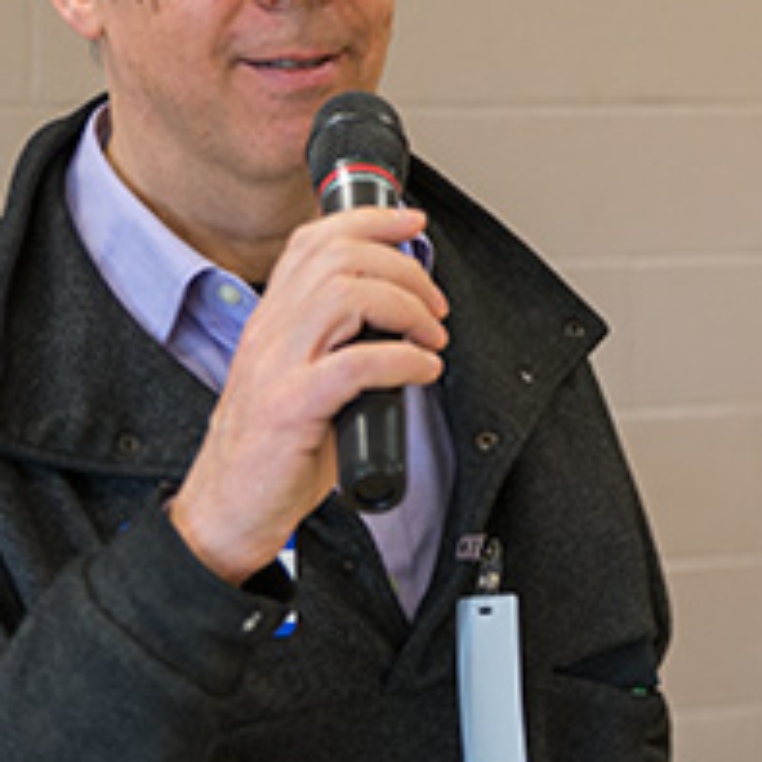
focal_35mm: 85
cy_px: 327
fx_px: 2117
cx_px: 340
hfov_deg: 20.4
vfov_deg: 20.4
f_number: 3.3
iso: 800
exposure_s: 1/125
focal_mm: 34
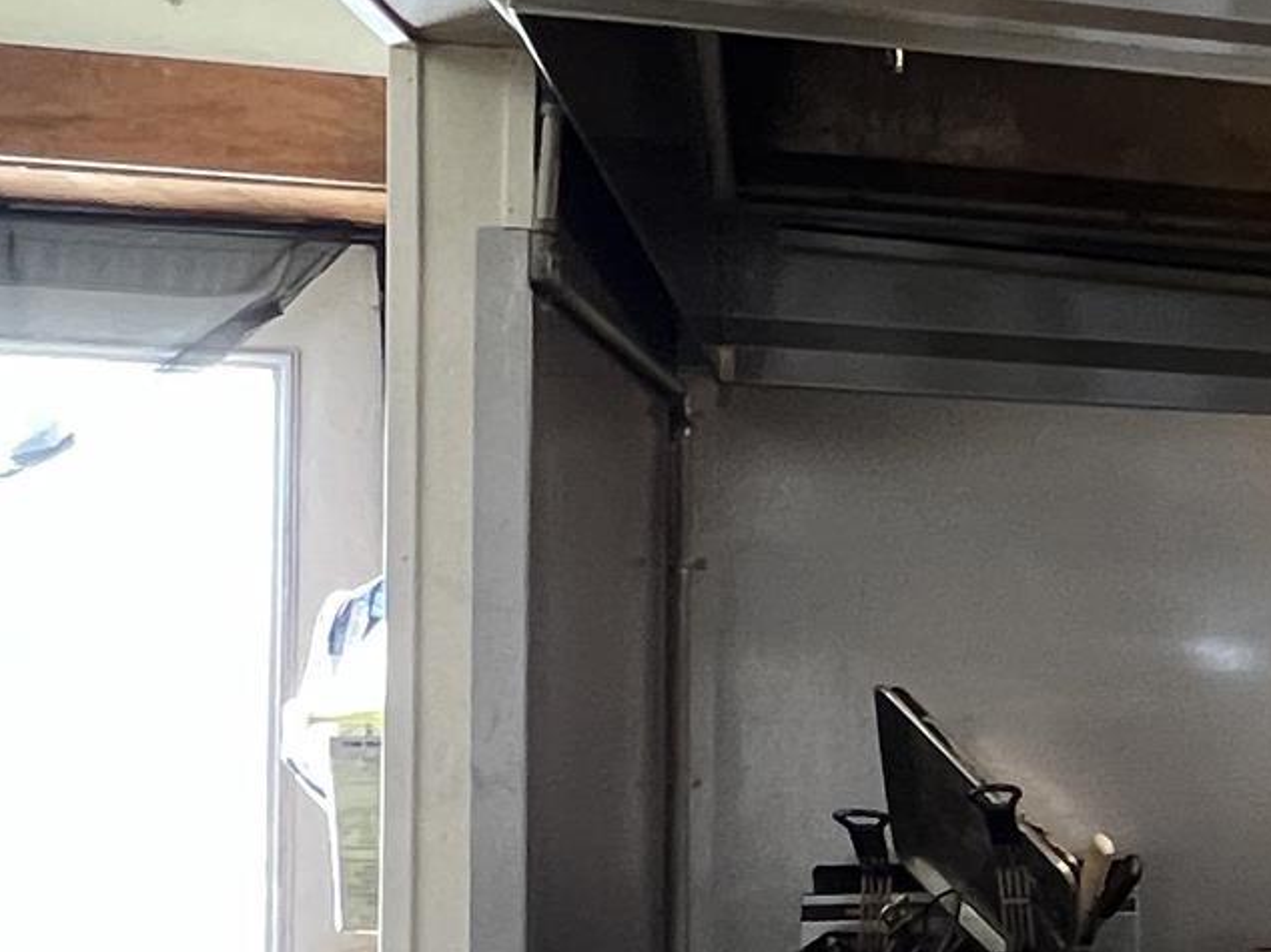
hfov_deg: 23.2
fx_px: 2312
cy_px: 760
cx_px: 2019
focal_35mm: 63
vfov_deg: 22.9
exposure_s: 1/60
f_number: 1.8
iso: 250
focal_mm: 1.57
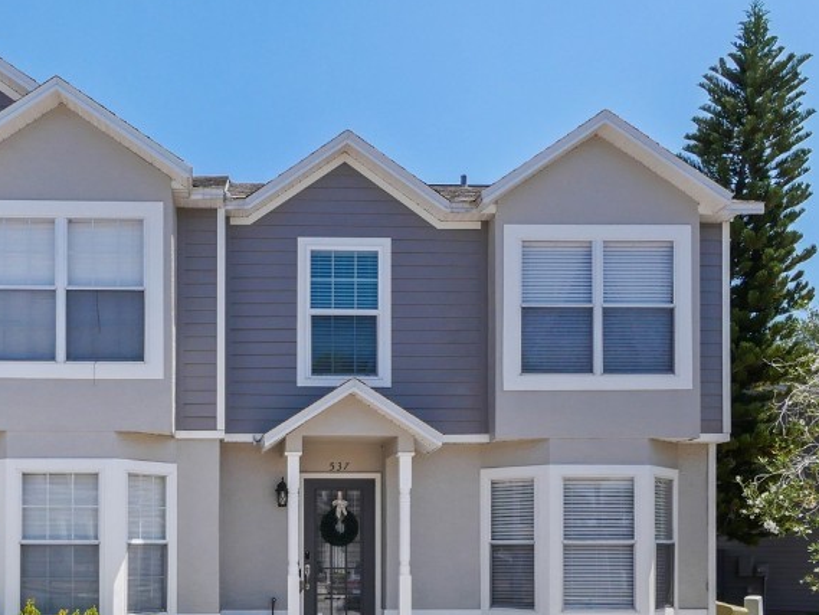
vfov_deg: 39.1
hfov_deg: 50.3
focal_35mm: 36
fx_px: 852
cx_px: 262
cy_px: 419
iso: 200
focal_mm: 10
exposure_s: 1/400
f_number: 8
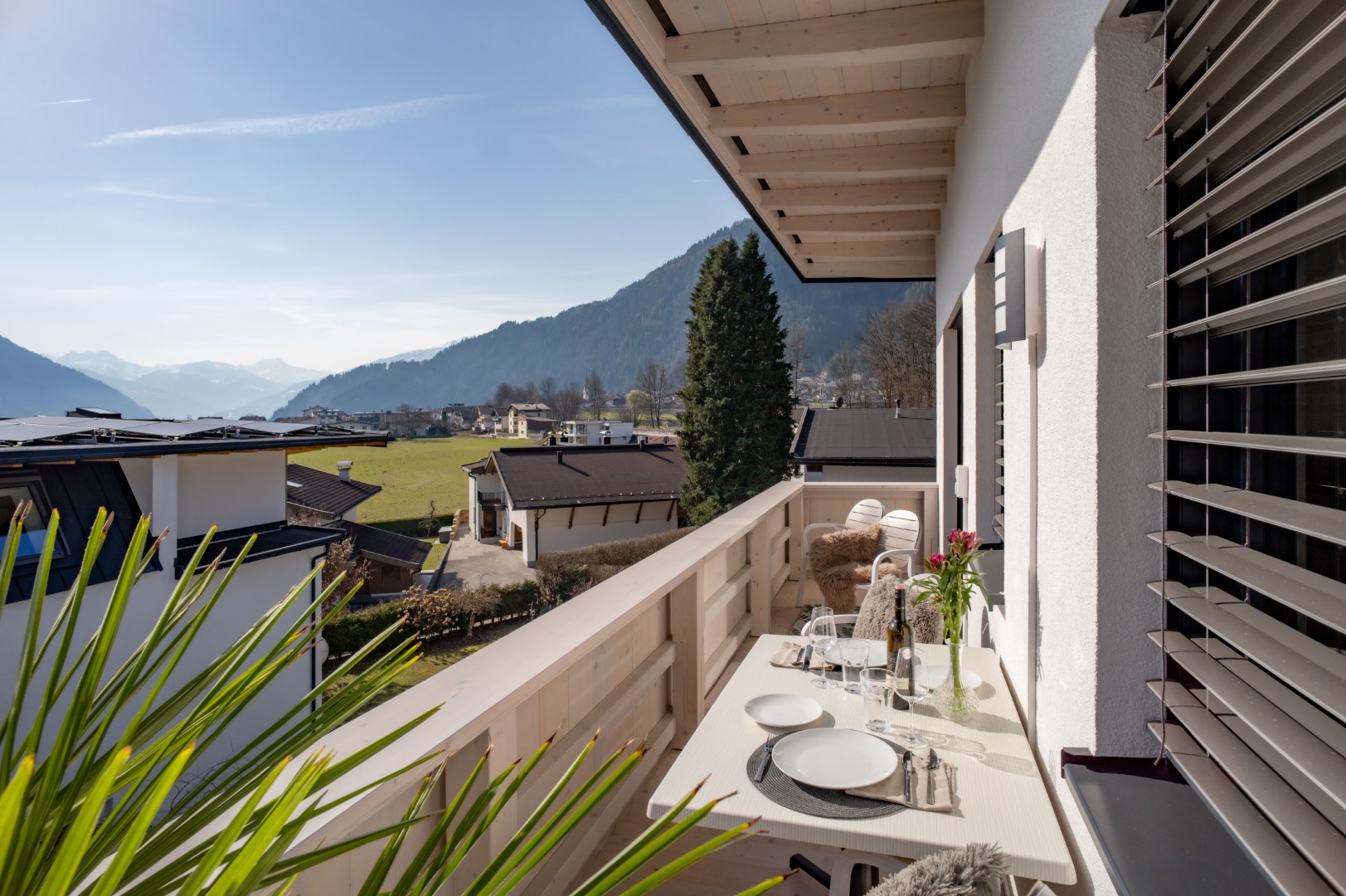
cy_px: 448
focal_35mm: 18
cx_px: 673
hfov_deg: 90.0
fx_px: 673
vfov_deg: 67.3
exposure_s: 1/1600
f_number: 3.8
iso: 400
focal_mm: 18
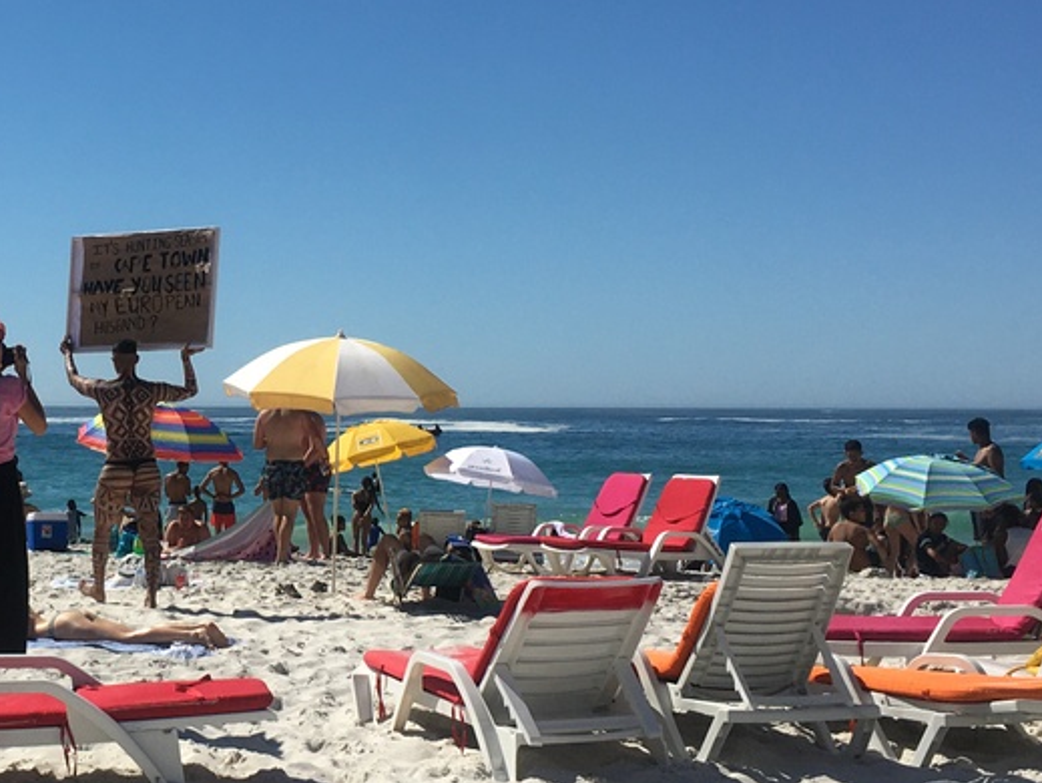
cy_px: 339
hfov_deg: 28.0
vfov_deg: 21.9
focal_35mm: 67
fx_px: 2018
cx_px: 135
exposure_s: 1/3846
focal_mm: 4.15
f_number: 2.2
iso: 25
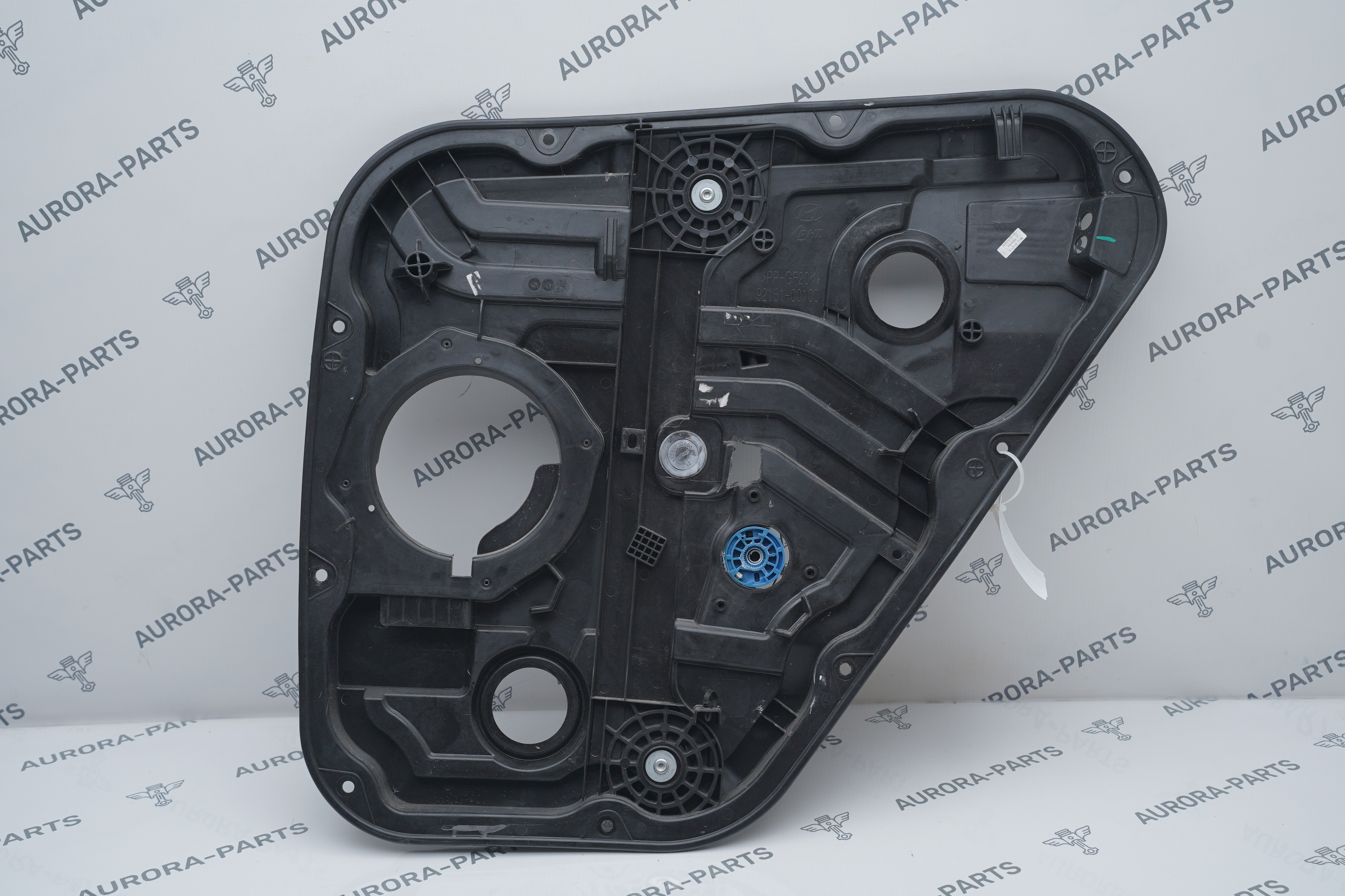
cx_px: 672
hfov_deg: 45.4
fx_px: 1606
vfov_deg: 31.2
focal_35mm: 43
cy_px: 448
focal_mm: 43
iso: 500
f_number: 6.3
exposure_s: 1/160
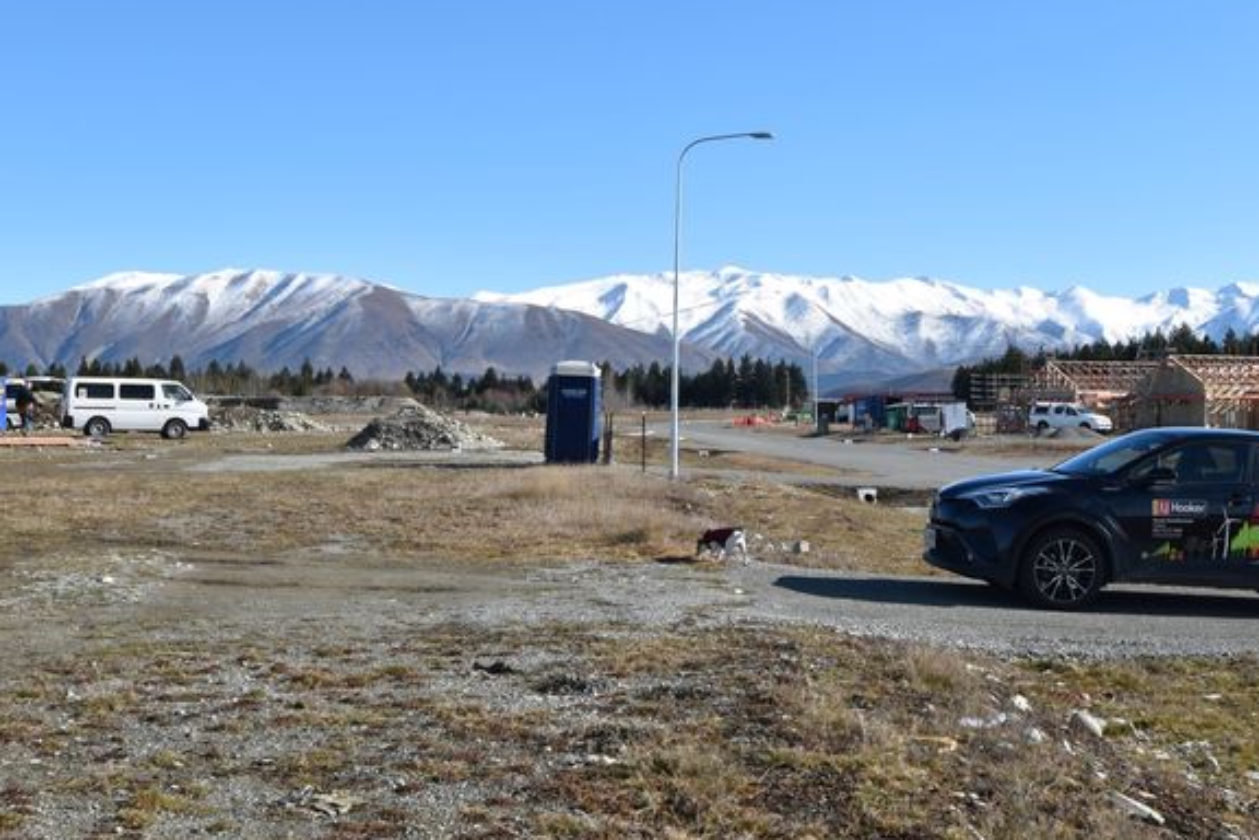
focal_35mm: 48
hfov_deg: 40.9
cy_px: 394
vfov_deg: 28.1
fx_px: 1679
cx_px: 767
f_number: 10
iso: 200
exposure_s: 1/400
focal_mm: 24
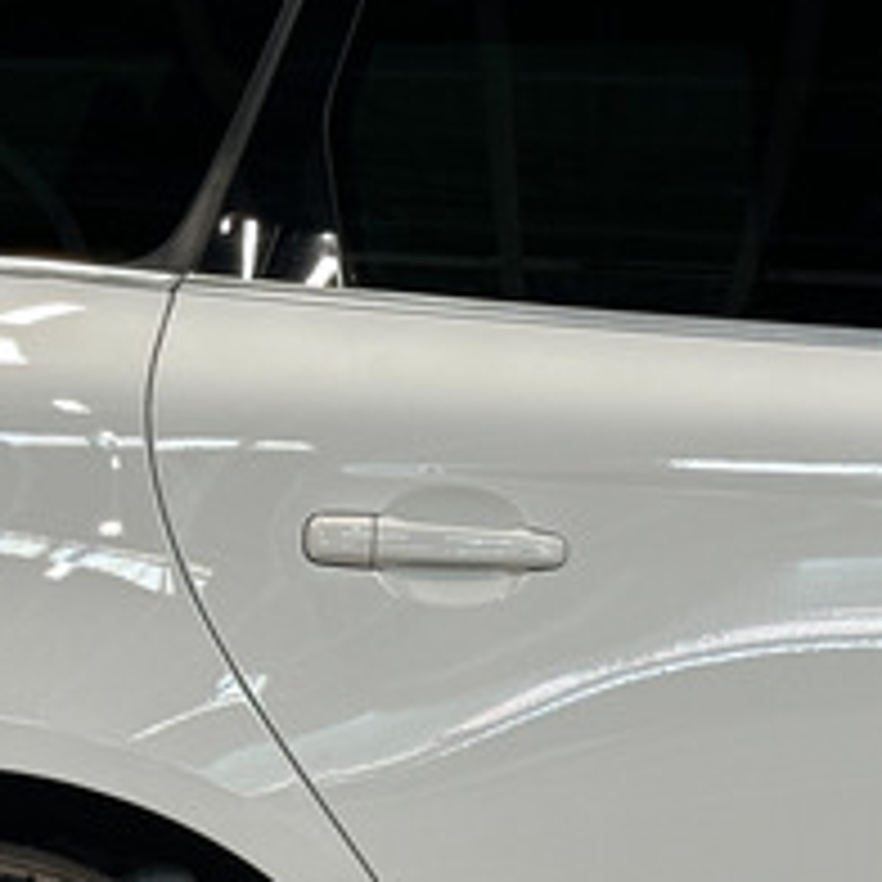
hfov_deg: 13.4
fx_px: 3747
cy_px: 693
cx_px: 176
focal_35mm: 130
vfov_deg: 13.4
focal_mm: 6.86
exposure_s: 1/50
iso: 80
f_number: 1.8
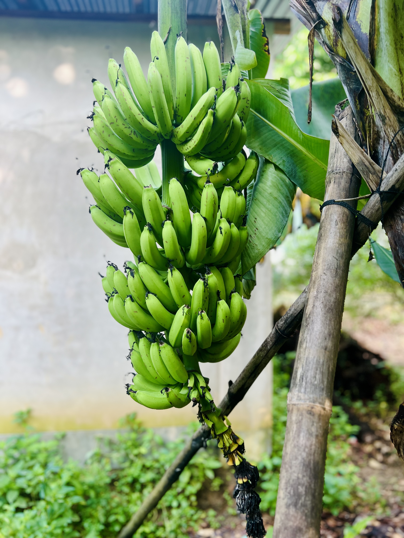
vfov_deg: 67.3
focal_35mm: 26
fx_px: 405
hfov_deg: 53.1
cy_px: 269
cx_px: 202
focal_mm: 5.7
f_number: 1.5
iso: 40
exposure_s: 1/121
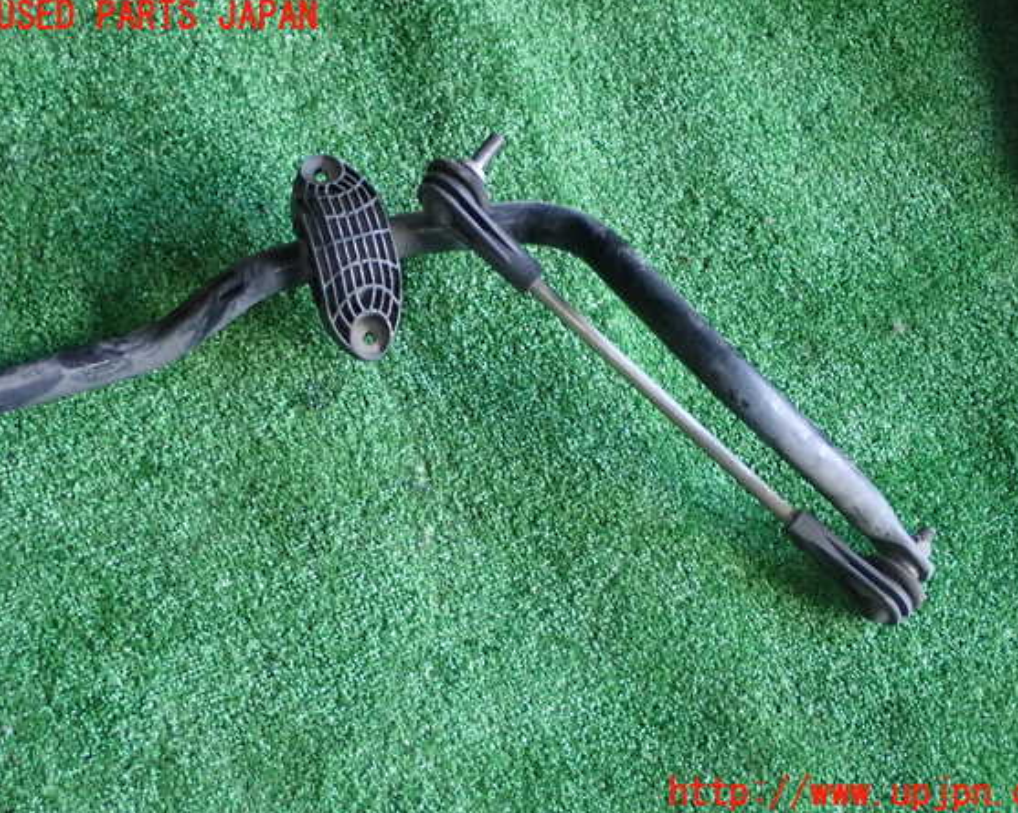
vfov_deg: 25.0
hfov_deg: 31.0
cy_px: 406
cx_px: 534
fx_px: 1837
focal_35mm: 61
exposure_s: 1/60
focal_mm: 10.35
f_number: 3.5
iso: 400
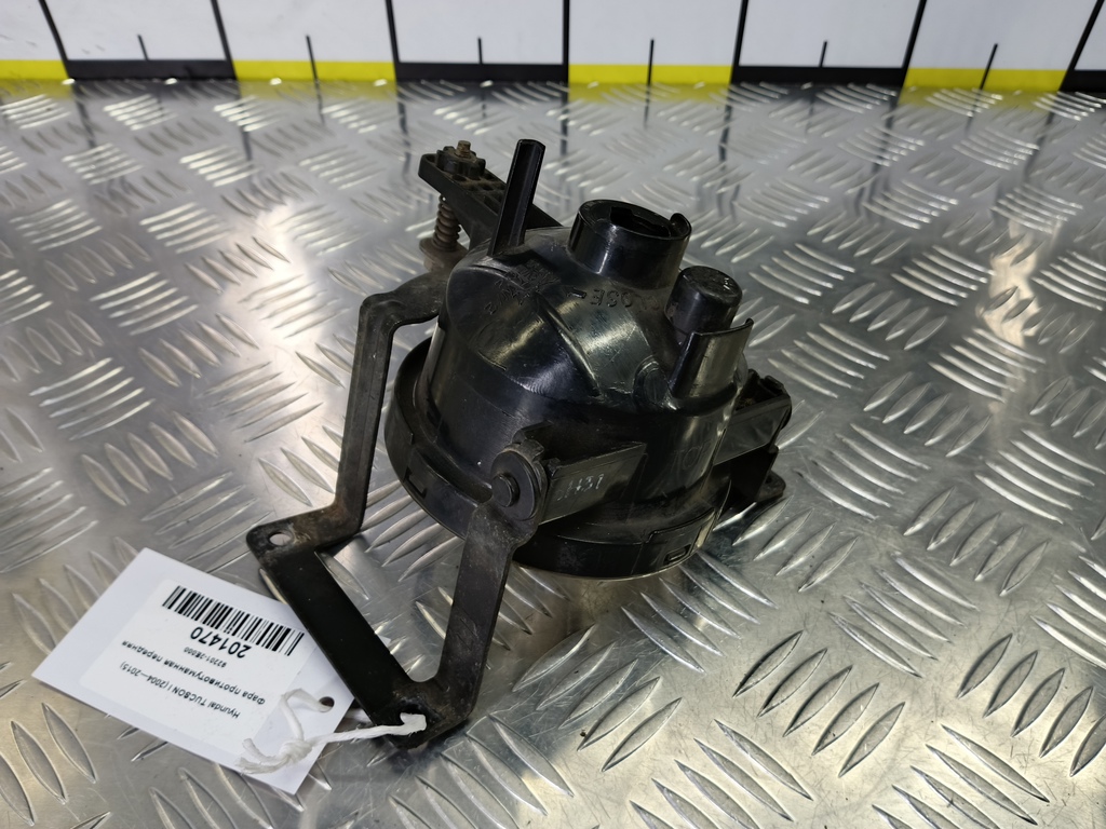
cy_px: 414
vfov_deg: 58.9
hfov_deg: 73.9
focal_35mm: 23
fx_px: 735
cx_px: 553
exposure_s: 1/33.3
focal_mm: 4.11
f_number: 1.6
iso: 105
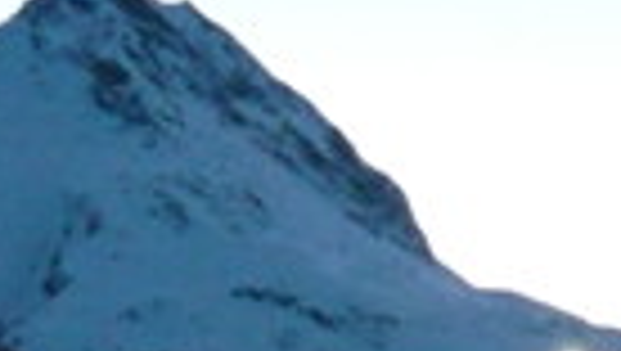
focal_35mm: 208
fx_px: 3429
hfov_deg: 10.0
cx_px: 909
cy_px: 824
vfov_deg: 5.7
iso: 640
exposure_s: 1/30
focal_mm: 5.5
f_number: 2.8
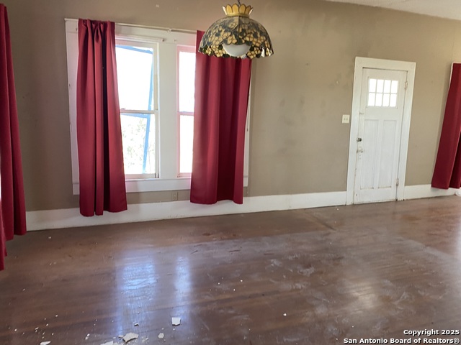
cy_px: 172
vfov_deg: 53.1
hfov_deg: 67.3
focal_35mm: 26
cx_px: 230
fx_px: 346
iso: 125
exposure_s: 1/60
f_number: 1.8
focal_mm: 4.25
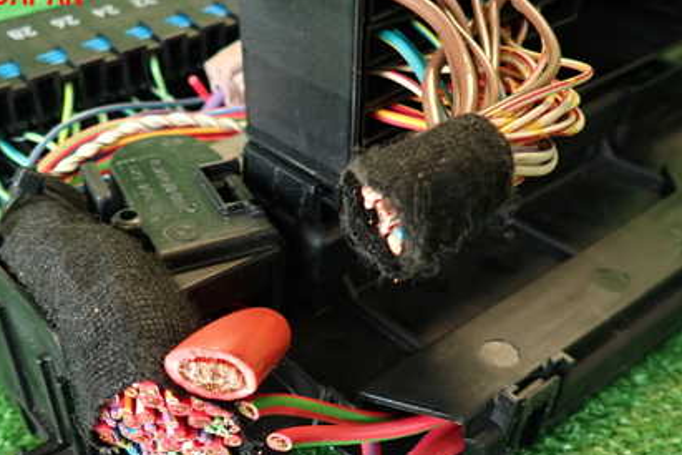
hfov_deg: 50.4
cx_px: 279
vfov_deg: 34.2
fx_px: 720
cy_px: 347
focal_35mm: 38
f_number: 2
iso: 200
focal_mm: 4.5
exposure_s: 1/30
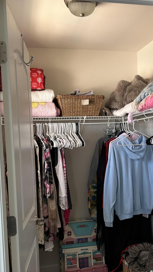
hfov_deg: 31.2
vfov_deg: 52.6
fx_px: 274
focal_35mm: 38
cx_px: 81
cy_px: 158
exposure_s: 1/60
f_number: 1.5
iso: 100
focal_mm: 5.7
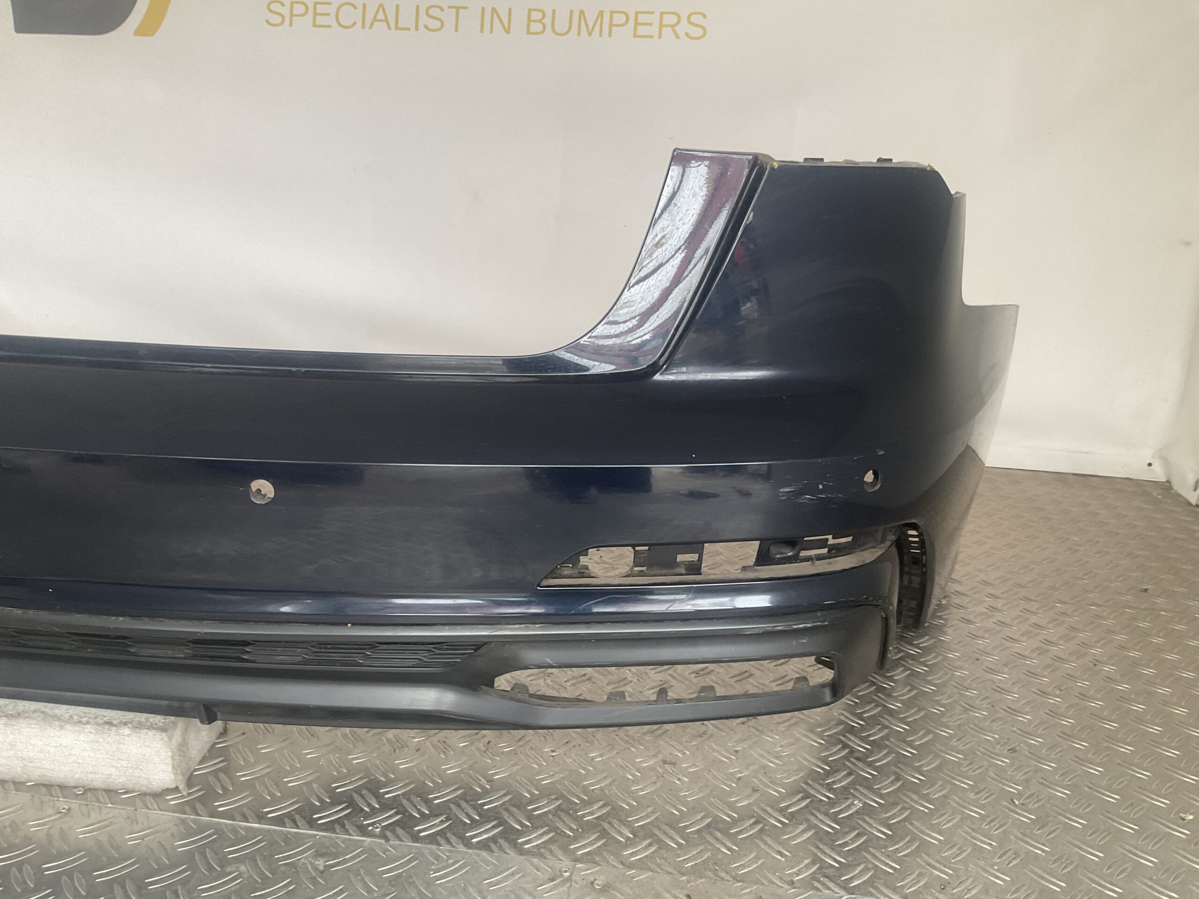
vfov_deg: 48.2
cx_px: 600
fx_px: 1004
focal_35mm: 29
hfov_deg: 61.7
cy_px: 450
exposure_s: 1/50
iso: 50
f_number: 1.8
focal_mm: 3
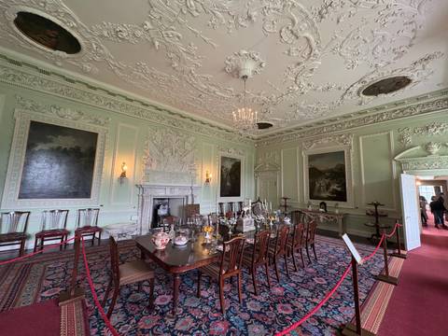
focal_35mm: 14
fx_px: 181
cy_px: 168
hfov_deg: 102.1
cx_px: 224
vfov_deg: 85.7
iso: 320
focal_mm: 2.22
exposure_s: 1/100
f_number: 2.2
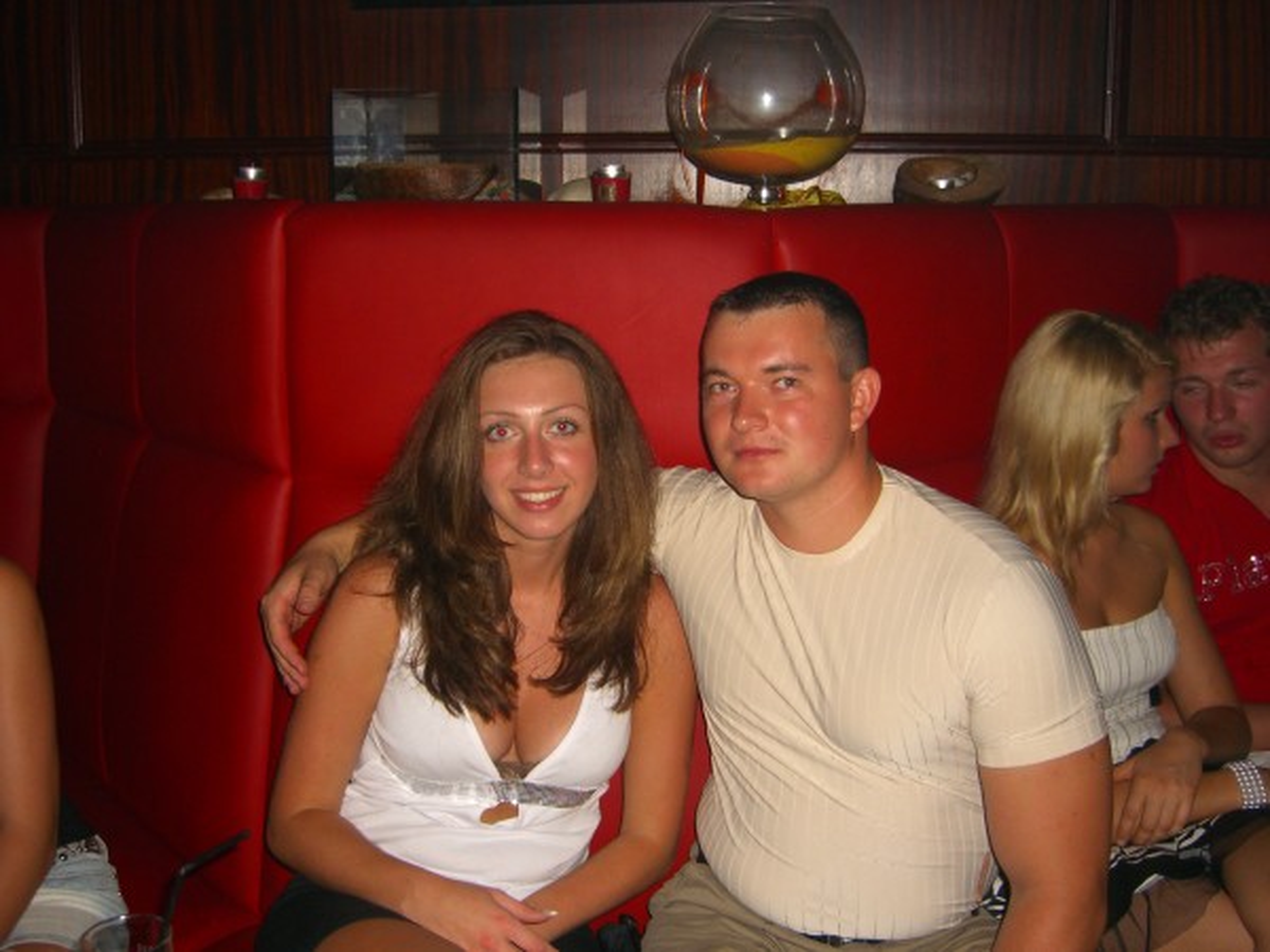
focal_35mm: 38
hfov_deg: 49.0
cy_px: 476
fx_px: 1394
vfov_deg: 37.7
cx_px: 635
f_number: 2.8
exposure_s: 1/60
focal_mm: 7.9
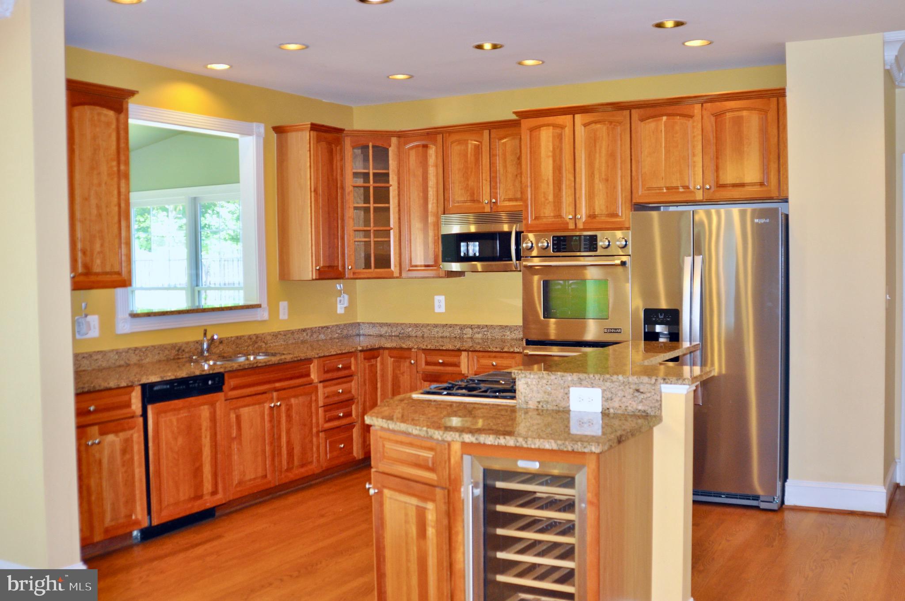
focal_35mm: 36
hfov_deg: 53.2
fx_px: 904
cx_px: 452
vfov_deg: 36.8
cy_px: 300
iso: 720
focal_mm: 24
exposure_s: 1/125
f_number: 2.8
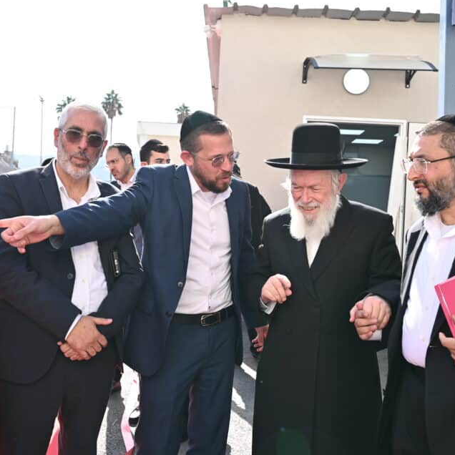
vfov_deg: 40.9
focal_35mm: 41
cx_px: 228
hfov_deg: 40.9
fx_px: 610
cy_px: 224
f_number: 5.6
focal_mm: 30
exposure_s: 1/200
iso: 100
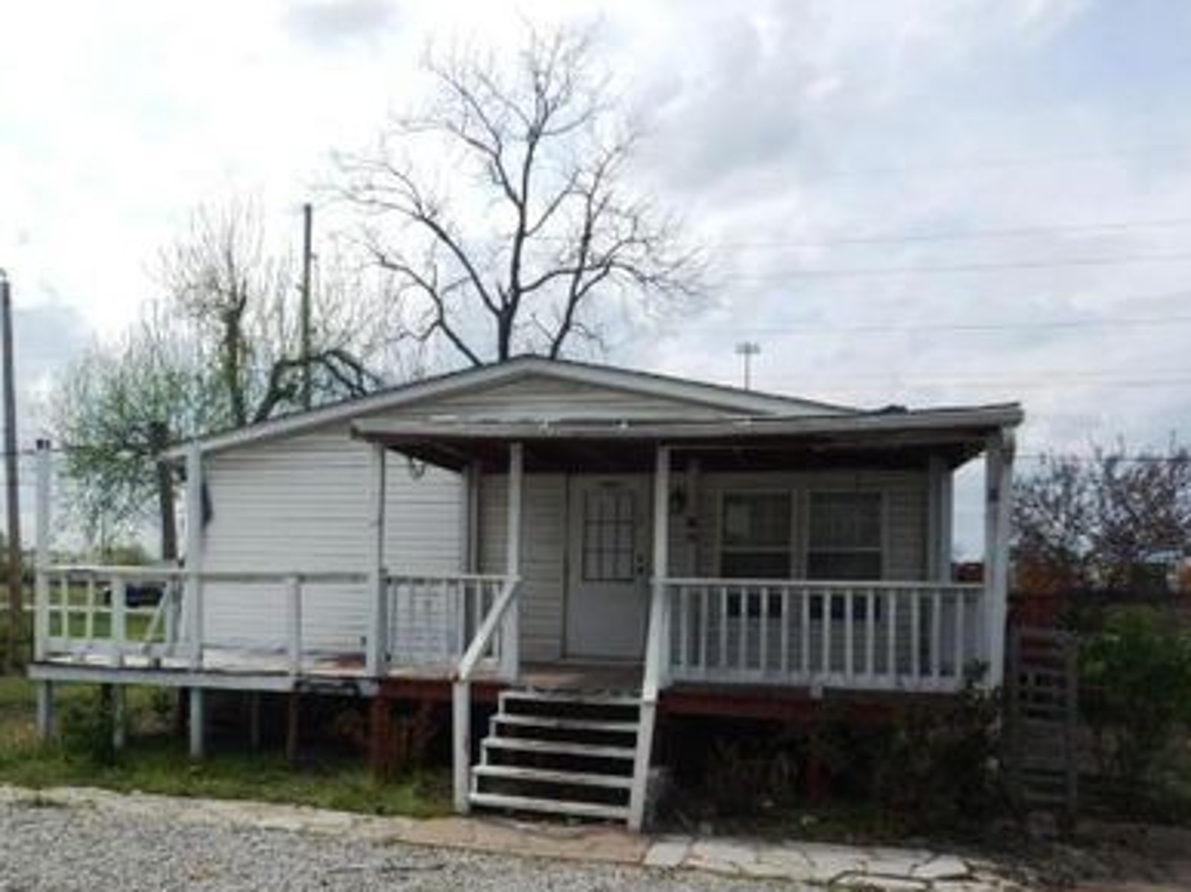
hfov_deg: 57.6
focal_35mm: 31
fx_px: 1066
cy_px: 574
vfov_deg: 44.9
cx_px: 443
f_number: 4.1
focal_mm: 4.3
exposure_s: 1/1000
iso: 125
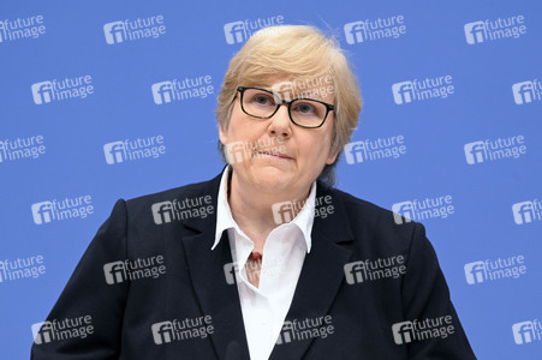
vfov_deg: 11.2
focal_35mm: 122
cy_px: 180
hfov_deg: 16.8
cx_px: 271
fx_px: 1835
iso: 5000
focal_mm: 122
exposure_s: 1/500
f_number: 5
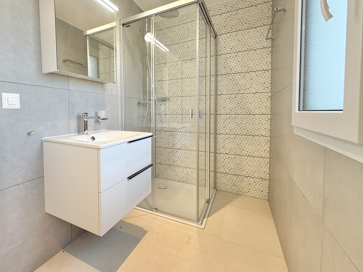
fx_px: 178
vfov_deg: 74.4
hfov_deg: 89.9
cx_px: 146
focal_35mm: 17
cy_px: 119
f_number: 2.2
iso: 160
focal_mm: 2.22
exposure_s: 1/100
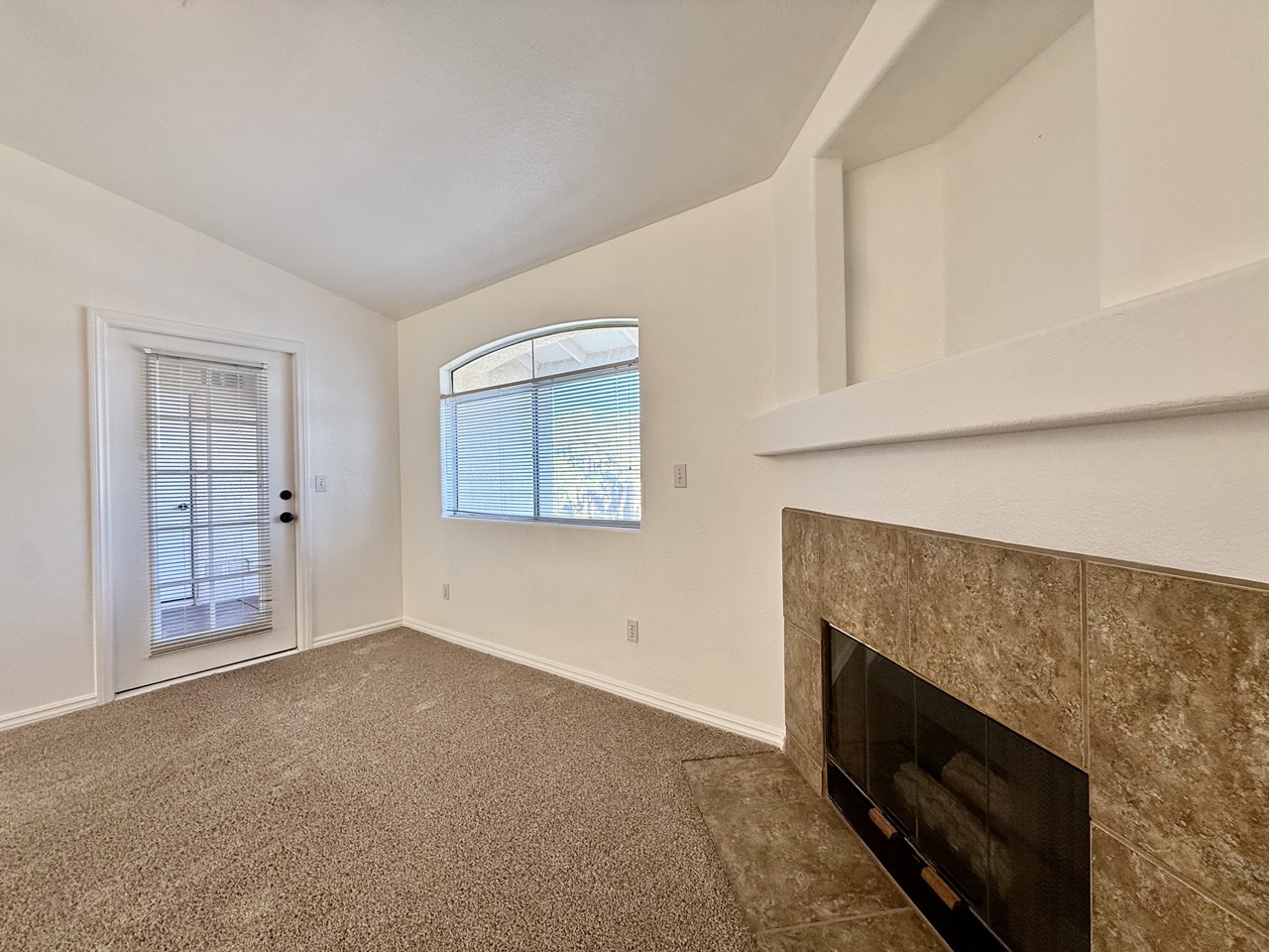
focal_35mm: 14
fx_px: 513
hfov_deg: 102.1
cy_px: 476
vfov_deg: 85.7
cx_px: 634
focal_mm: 2.22
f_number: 2.2
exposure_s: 1/120
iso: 125
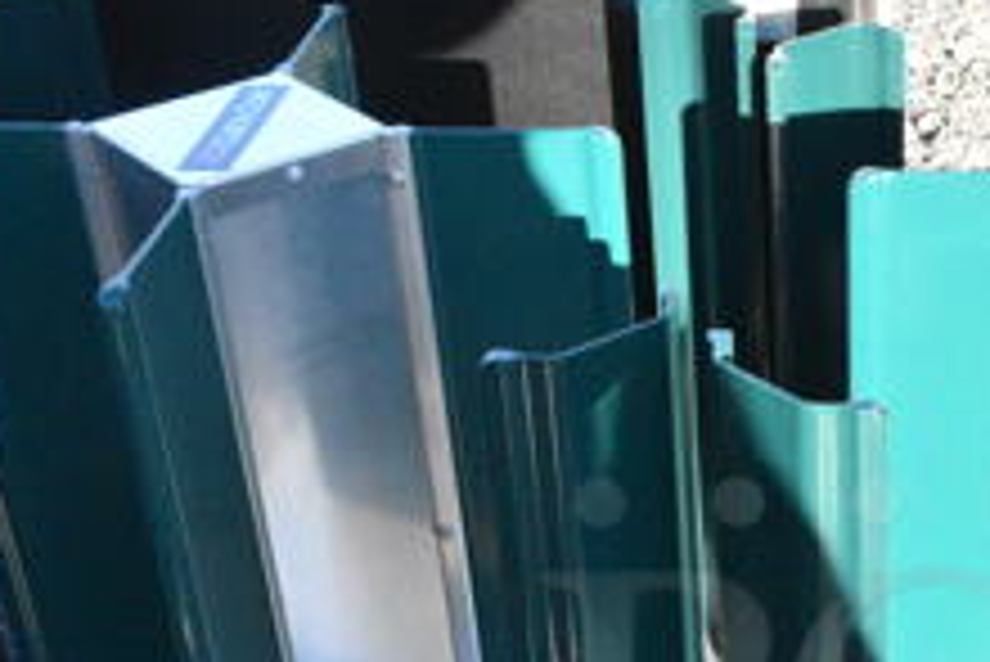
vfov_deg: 17.7
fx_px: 2064
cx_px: 878
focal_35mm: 75
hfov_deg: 26.2
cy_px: 685
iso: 6400
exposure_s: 1/1000
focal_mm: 18
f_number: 16
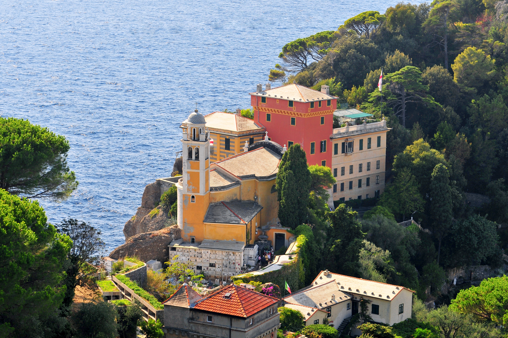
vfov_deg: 13.0
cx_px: 254
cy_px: 169
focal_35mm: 105
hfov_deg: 19.5
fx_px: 1480
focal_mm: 70
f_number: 7.1
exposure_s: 1/125
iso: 160
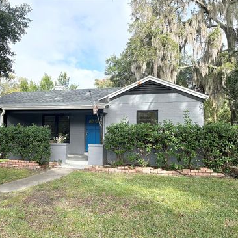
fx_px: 226
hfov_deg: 55.1
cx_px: 91
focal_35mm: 29
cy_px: 120
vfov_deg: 55.6
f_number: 1.78
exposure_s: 1/1721
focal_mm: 6.86
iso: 80
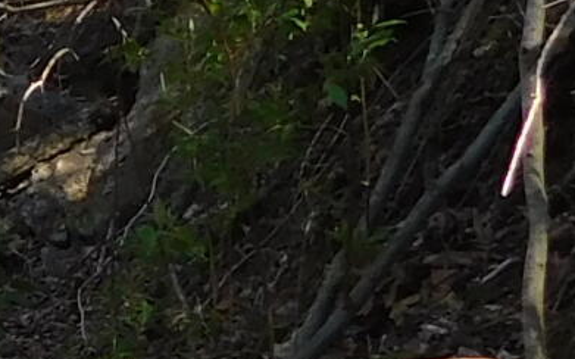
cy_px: 388
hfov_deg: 9.8
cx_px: -835
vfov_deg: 7.0
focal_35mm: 187
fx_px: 2929
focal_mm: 4
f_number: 3
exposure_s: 1/320
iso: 125
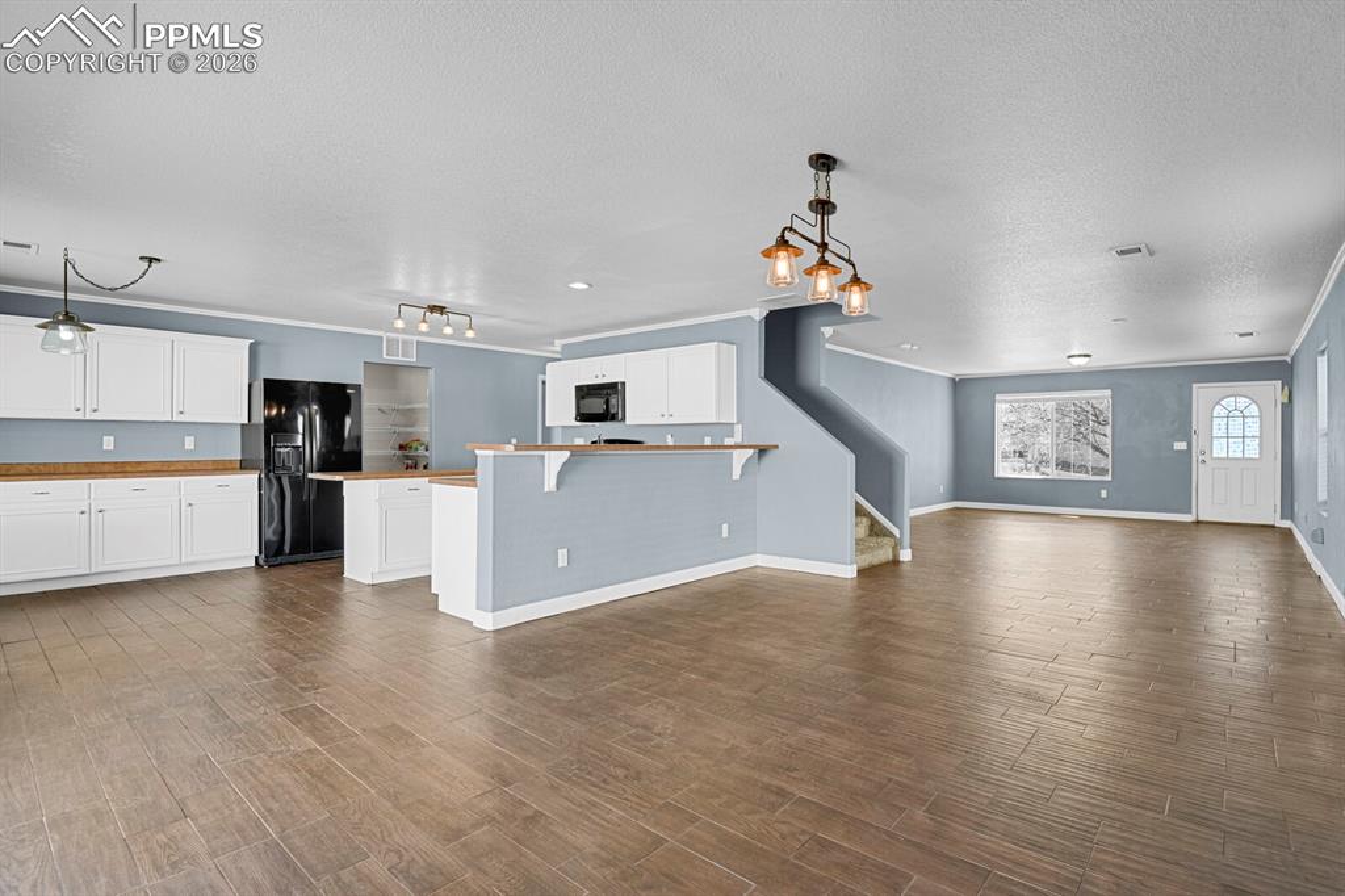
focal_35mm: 17
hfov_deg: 93.3
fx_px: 635
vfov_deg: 70.4
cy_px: 448
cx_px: 672
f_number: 8
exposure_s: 1/20
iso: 5000
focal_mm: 17
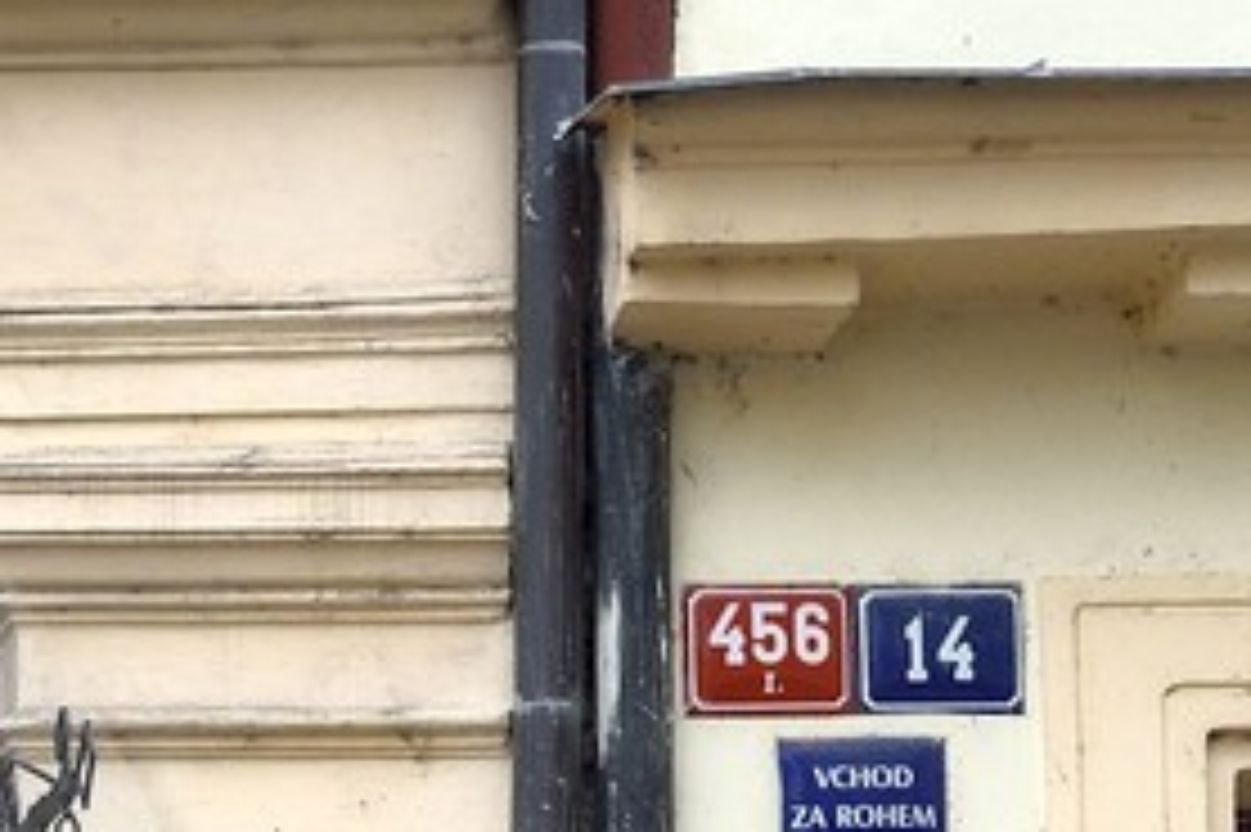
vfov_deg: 5.3
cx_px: -1516
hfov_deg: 7.7
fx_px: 8786
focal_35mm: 253
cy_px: 1655
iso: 400
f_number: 7.1
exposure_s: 1/200
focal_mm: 44
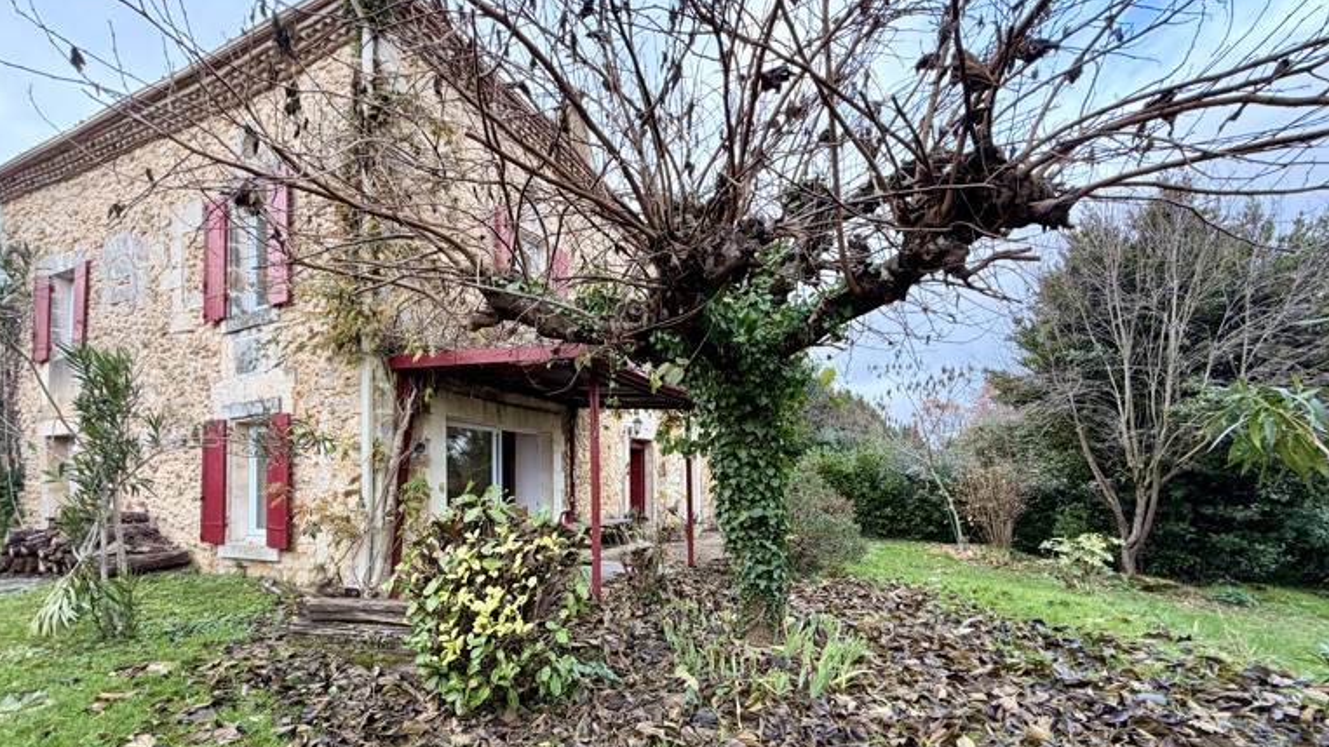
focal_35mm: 16
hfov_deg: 99.4
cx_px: 662
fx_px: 564
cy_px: 475
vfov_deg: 65.9
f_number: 2.2
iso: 100
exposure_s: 1/121
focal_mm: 2.22
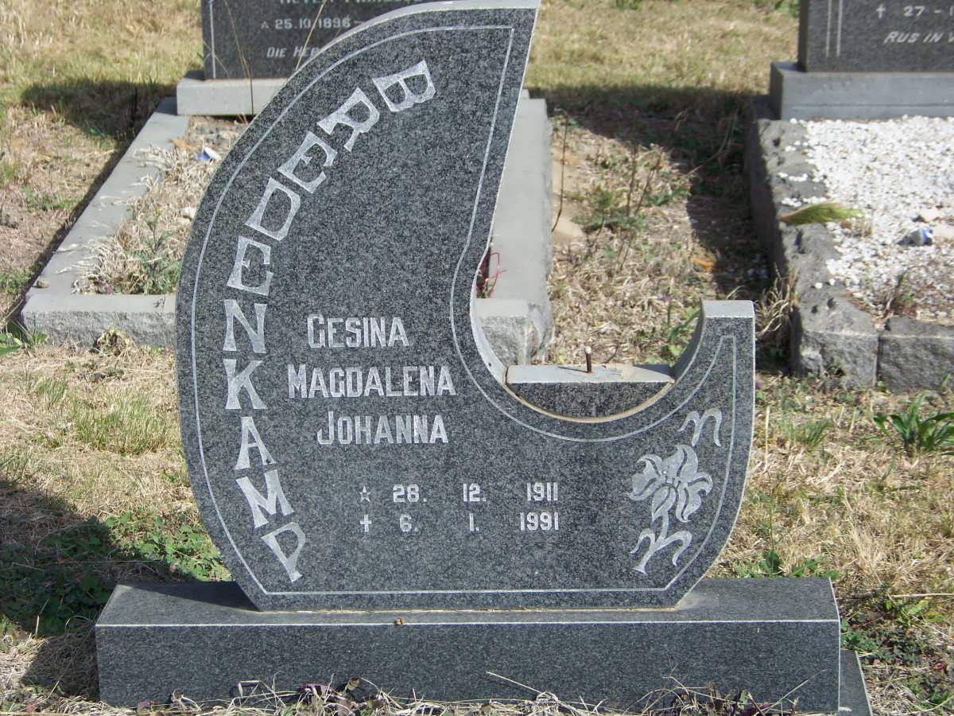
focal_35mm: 96
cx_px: 477
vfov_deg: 15.4
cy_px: 358
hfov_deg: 20.4
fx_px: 2646
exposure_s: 1/640
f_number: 3.2
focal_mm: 16.2
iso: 64
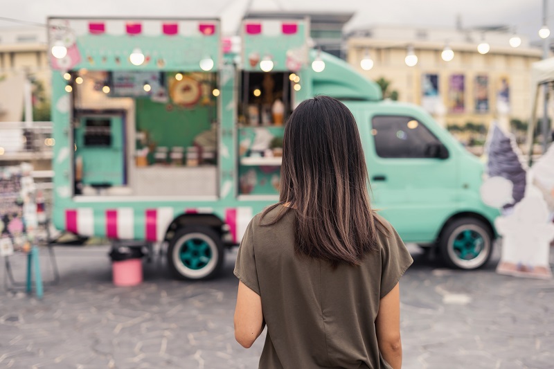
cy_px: 184
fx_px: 769
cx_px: 277
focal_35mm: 50
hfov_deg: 39.6
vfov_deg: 27.0
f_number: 2.5
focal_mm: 50
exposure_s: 1/400
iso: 200
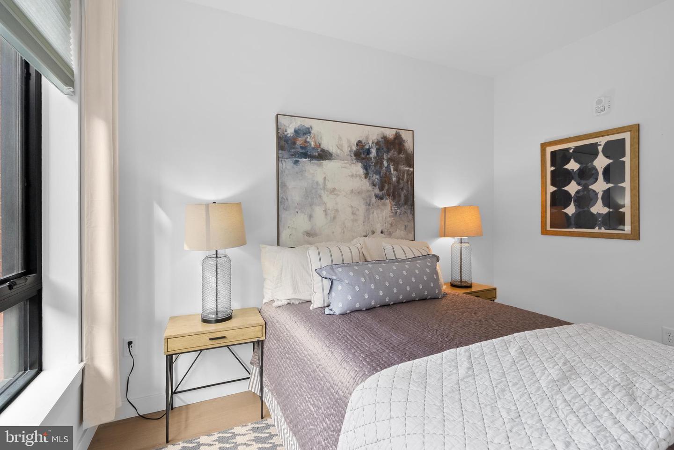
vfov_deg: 73.8
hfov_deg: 96.7
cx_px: 337
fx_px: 300
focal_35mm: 16
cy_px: 225
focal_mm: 16
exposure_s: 1/10
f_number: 8
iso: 800
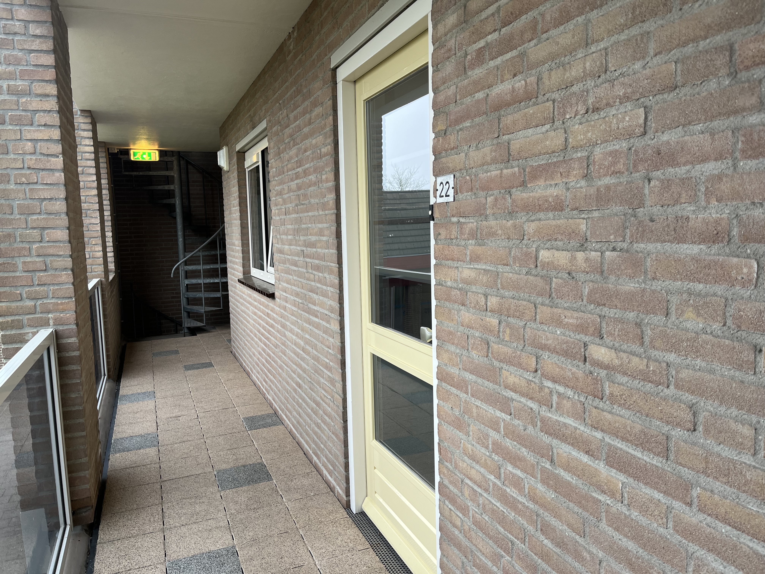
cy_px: 287
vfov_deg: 53.1
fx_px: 575
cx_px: 382
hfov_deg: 67.3
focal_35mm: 26
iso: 50
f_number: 1.6
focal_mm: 5.1
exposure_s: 1/121
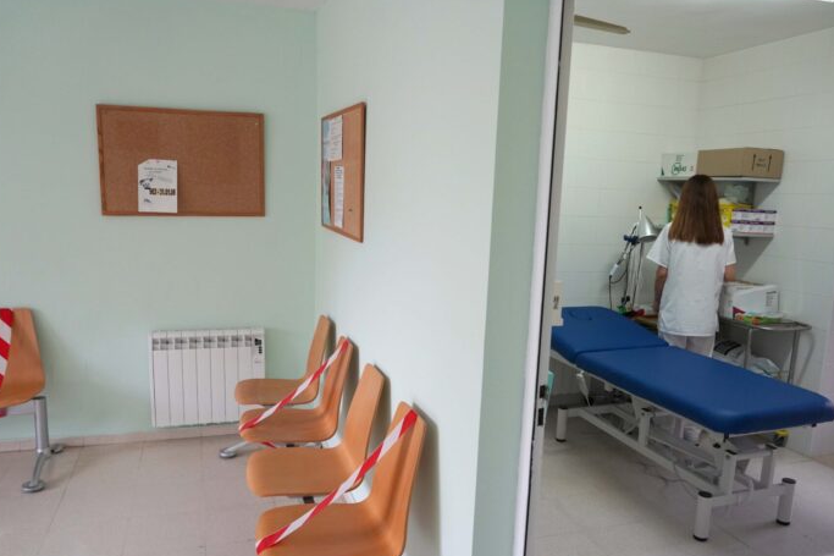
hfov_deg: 67.4
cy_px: 301
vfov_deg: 47.9
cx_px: 412
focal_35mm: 27
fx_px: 625
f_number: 4
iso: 2000
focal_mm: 24
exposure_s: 1/200
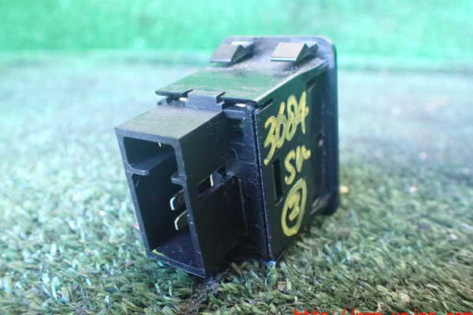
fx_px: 420
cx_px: 234
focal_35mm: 32
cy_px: 145
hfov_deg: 58.7
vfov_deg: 41.1
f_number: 2.3
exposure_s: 1/30
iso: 1600
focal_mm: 5.4
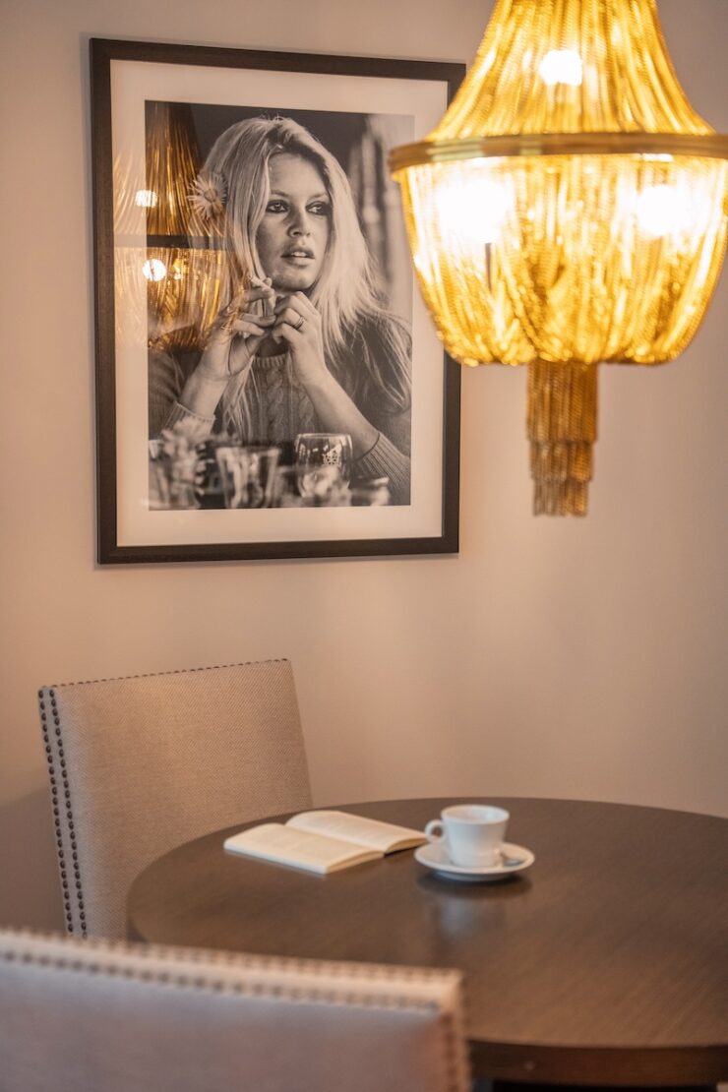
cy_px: 546
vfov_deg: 32.8
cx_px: 364
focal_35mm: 61
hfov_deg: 22.2
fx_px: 1856
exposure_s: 1/80
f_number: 2.8
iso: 2000
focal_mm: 61.2
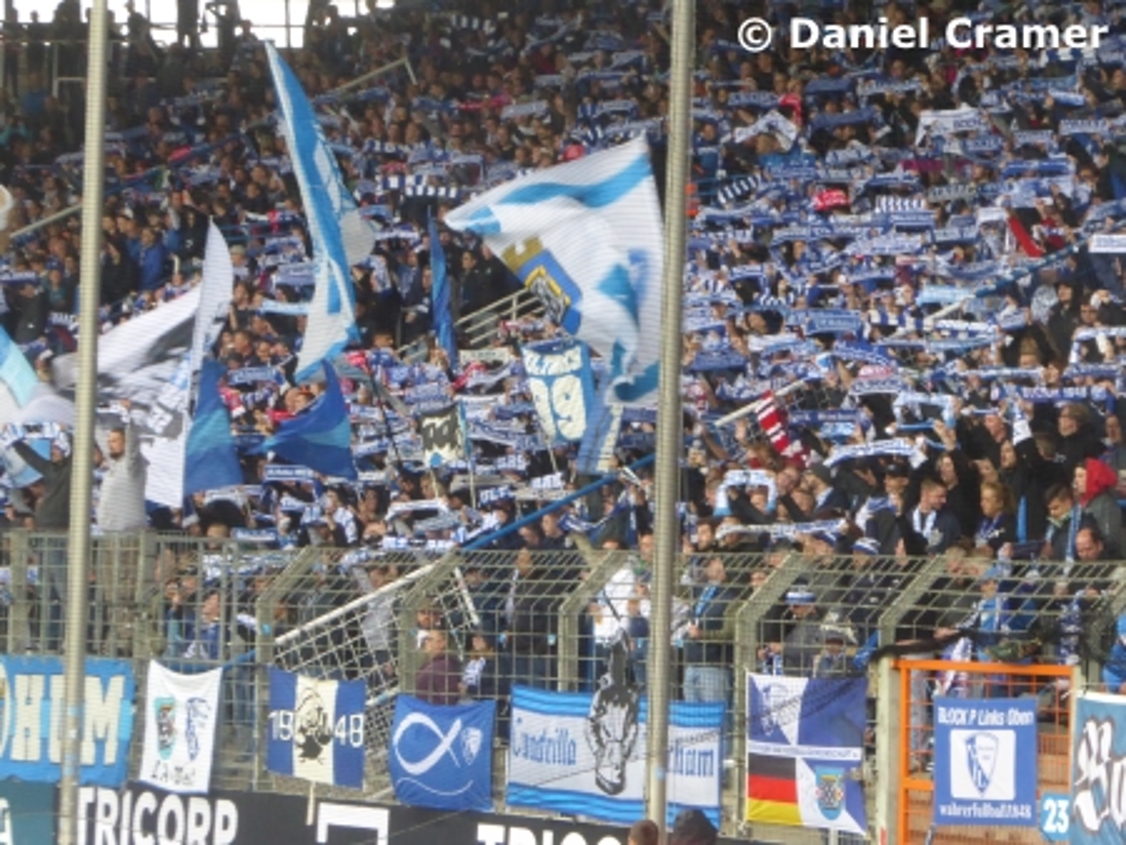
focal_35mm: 185
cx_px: 563
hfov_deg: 10.7
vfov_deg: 8.0
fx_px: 6021
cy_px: 422
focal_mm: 33.2
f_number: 8
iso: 800
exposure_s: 1/60
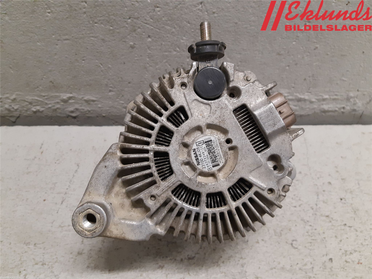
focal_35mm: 26
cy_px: 140
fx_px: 279
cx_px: 186
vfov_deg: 53.1
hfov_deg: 67.3
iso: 200
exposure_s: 1/50
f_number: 1.7
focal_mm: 3.93
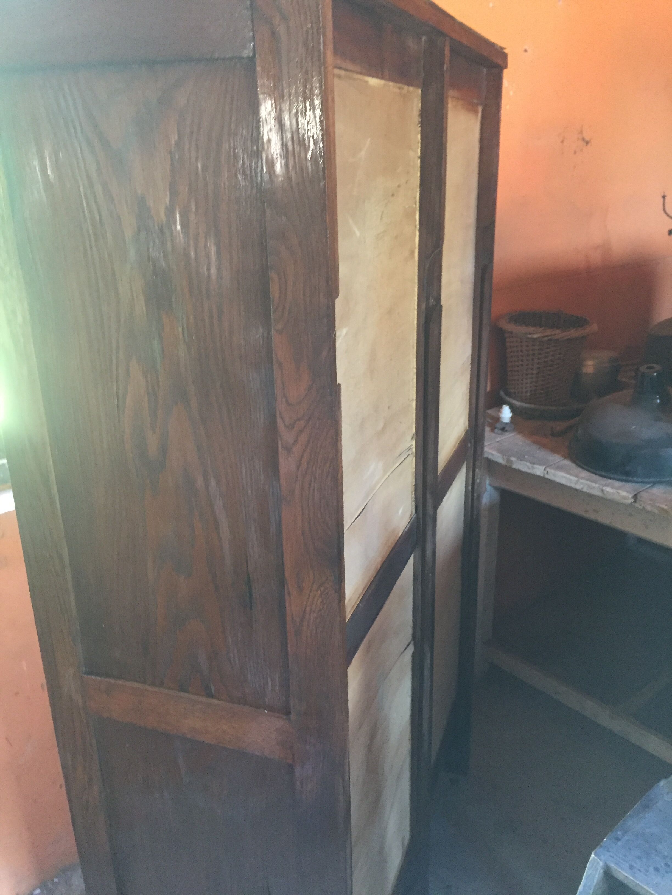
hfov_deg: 48.2
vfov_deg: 61.7
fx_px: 751
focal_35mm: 29
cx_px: 336
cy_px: 448
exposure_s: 1/20
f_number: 2.2
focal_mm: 4.15
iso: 250
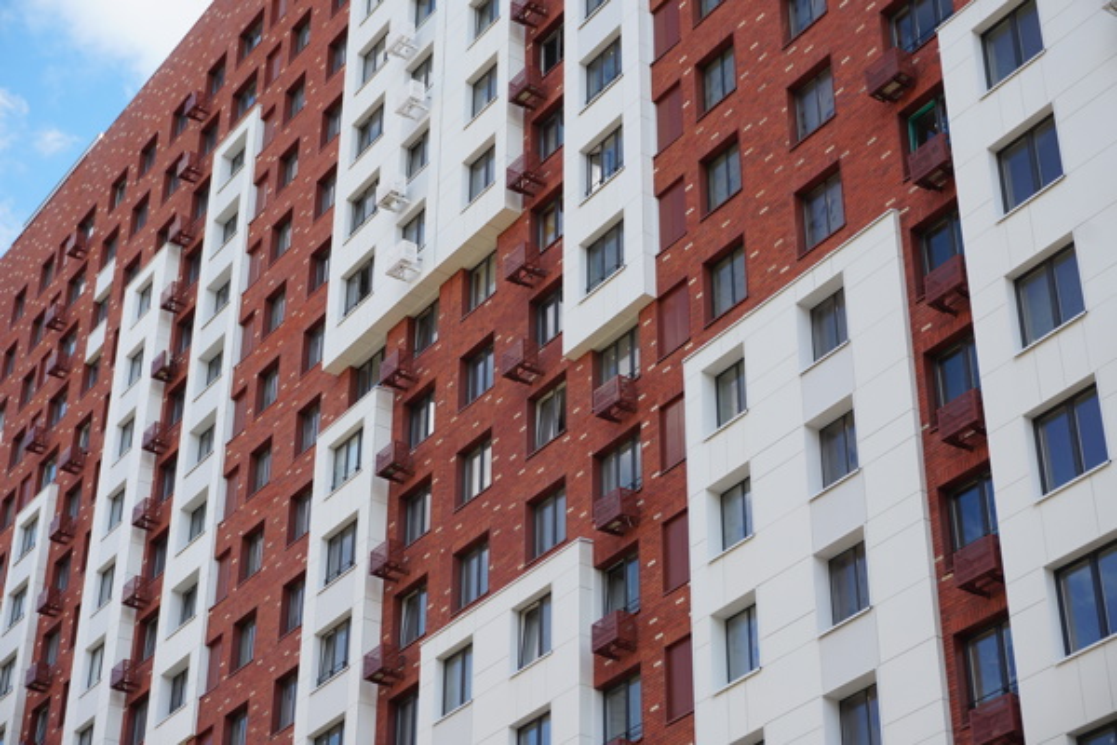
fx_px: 2094
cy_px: 372
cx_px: 558
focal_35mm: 68
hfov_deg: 29.9
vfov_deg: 20.2
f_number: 8
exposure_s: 1/100
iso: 100
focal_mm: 45
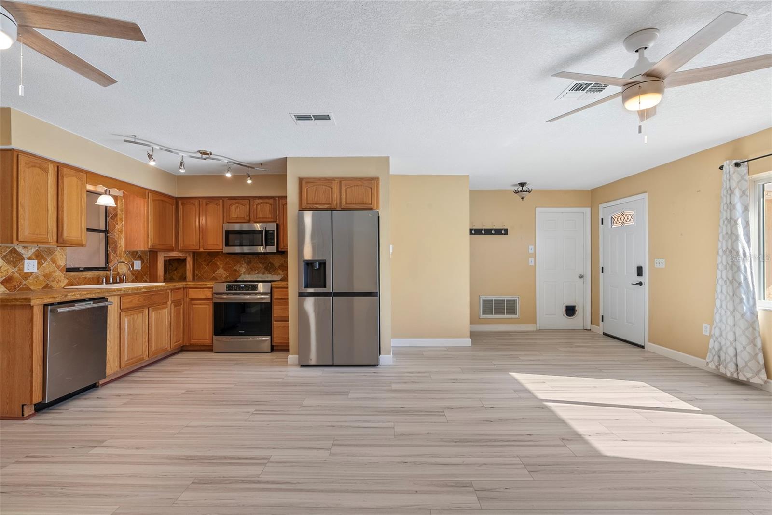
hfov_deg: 96.7
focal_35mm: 16
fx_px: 343
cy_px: 258
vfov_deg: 73.8
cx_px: 386
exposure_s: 1/2.5
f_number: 8
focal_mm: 16
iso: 250
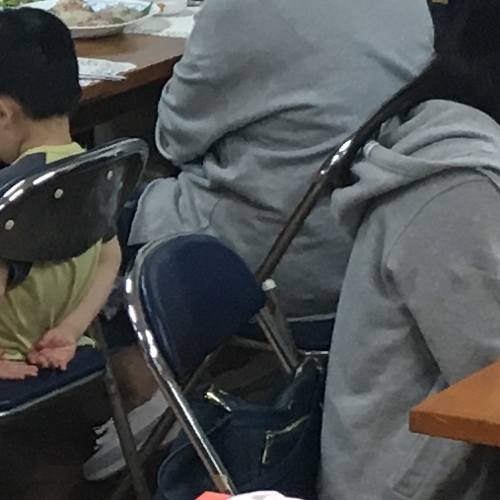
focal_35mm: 204
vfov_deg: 8.6
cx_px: -427
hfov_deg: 8.2
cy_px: 275
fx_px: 3334
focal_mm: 4.15
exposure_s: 1/30
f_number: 2.2
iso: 64
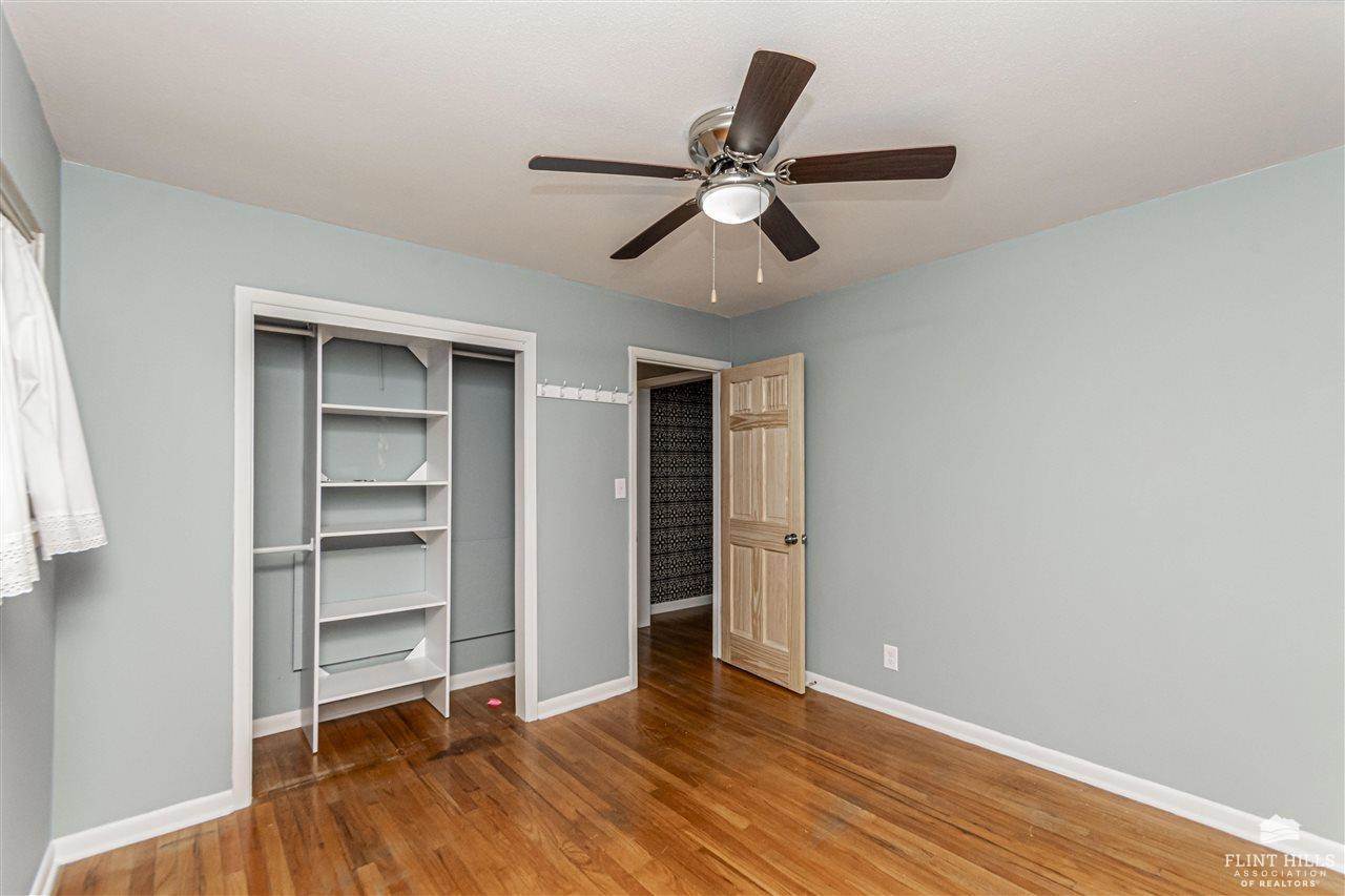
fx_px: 560
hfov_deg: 100.4
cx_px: 672
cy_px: 448
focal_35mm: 15
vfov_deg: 77.3
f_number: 13
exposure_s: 1/60
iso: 1250
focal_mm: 10
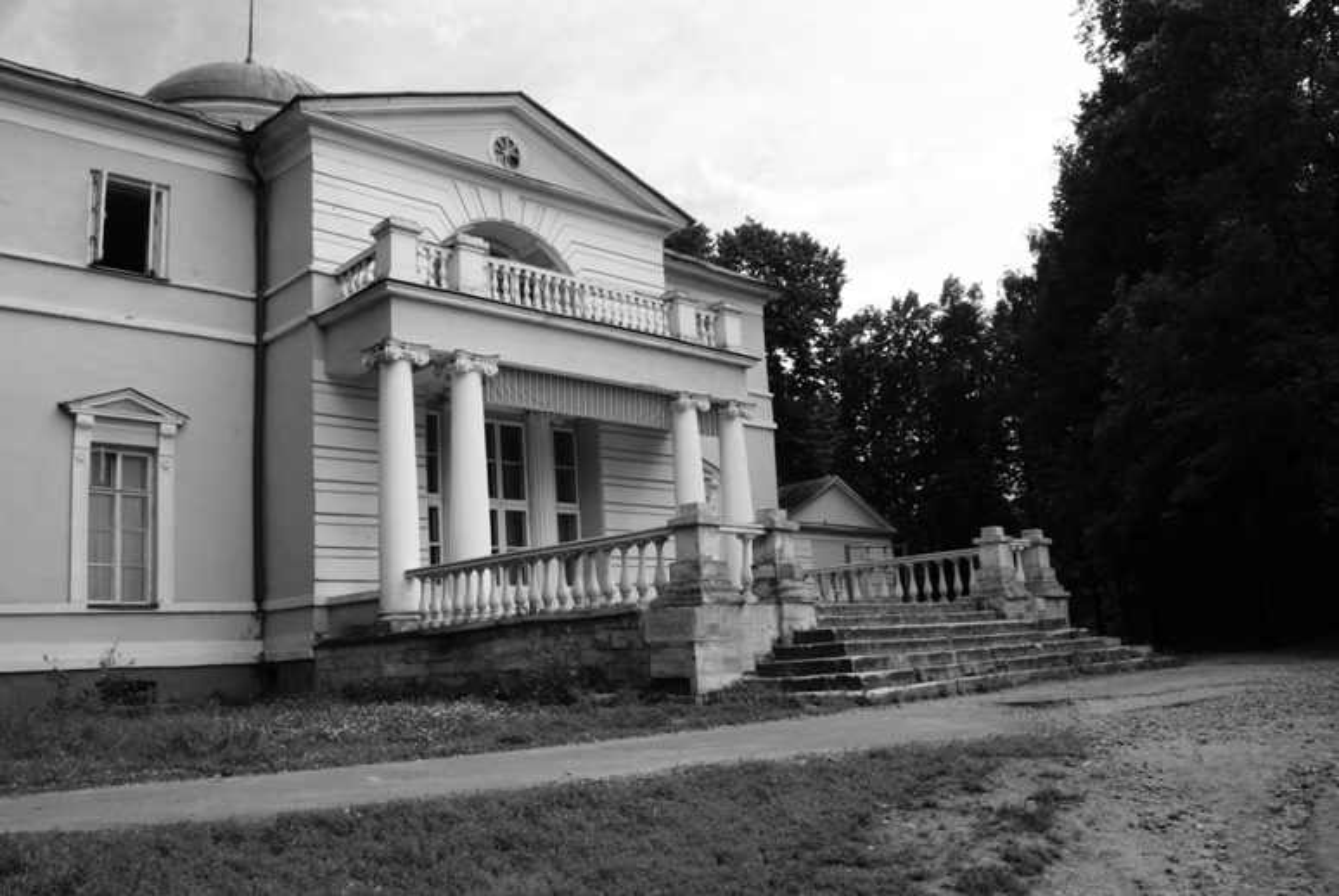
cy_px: 448
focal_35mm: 30
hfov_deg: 61.9
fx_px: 1117
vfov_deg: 43.7
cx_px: 670
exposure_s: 1/30
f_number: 22
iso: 125
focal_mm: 20
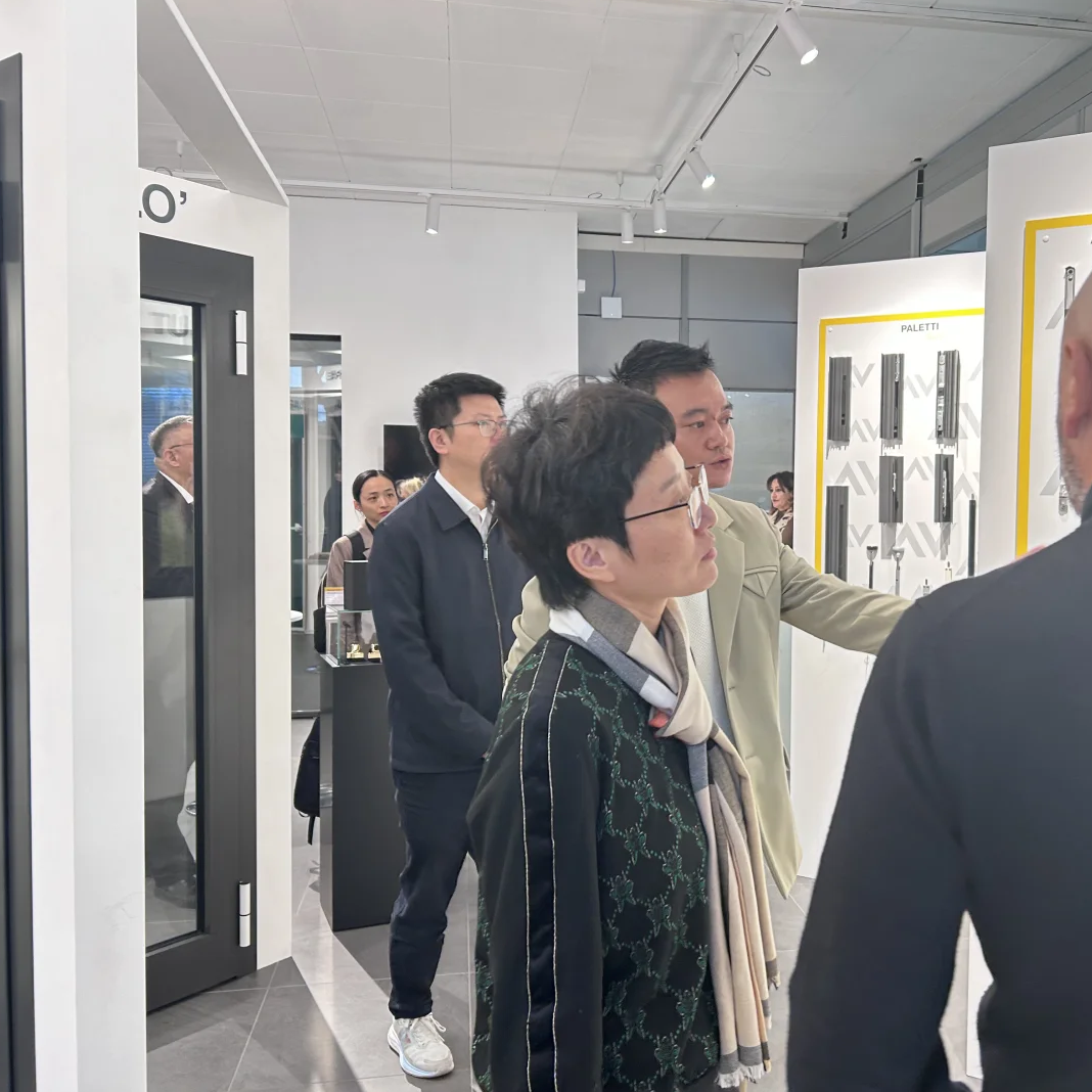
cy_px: 543
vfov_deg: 52.5
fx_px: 1106
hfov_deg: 52.1
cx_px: 666
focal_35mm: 31
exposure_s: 1/50
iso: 80
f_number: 1.5
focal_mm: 5.7
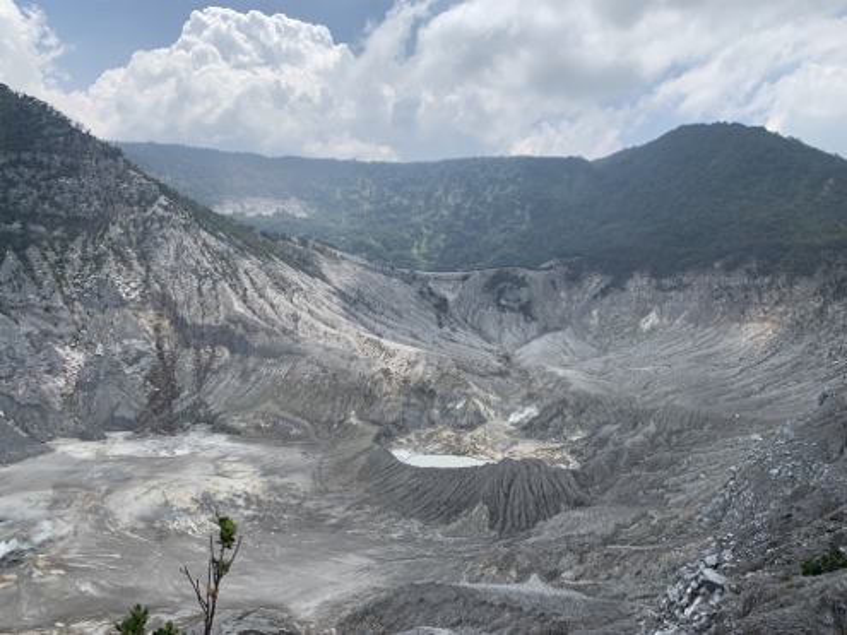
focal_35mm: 26
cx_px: 424
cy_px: 318
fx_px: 636
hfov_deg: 67.3
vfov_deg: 53.0
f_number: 1.8
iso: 25
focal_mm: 4.25
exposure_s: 1/2833
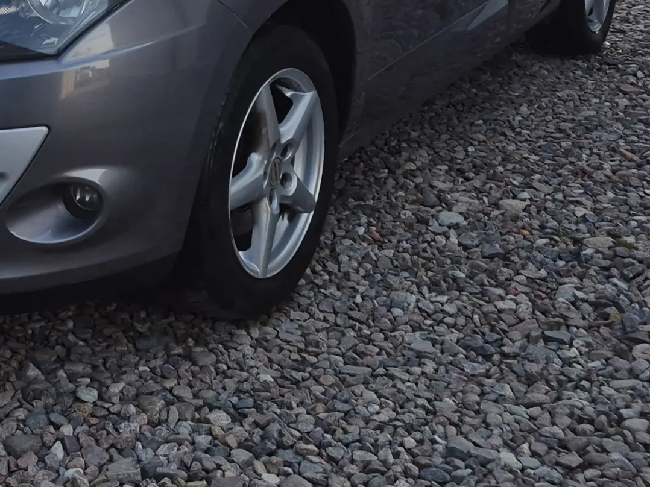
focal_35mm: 71
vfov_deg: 20.0
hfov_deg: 26.5
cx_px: 70
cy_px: -20
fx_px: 1333
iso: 80
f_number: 1.8
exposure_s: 1/5296
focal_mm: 5.4
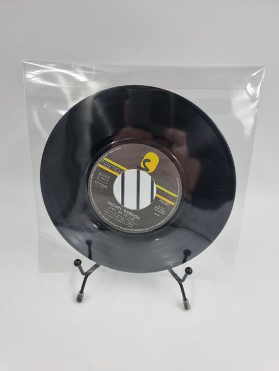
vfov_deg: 71.6
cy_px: 186
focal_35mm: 24
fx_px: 258
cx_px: 140
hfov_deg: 56.8
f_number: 1.8
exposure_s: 1/100
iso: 50
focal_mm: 6.7
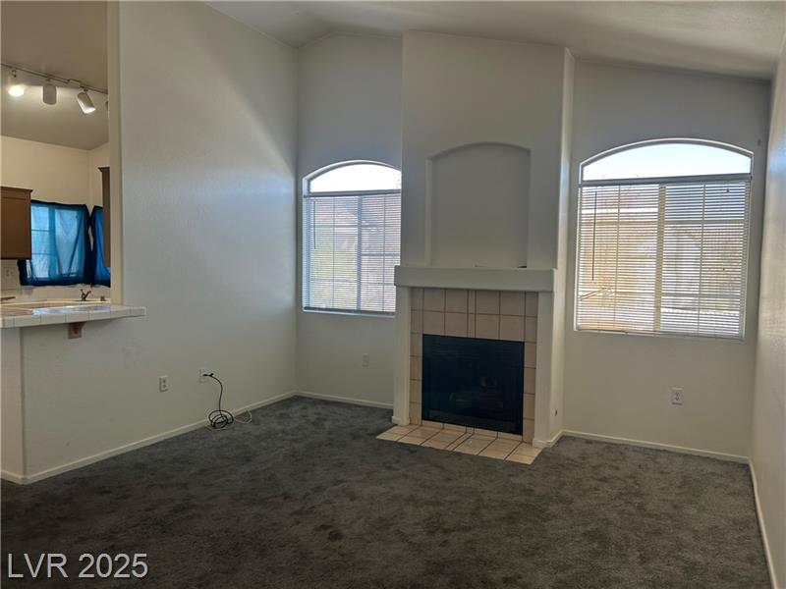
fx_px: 590
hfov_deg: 67.3
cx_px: 393
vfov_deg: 53.1
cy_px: 294
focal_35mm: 26
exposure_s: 1/165
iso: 50
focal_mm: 5.7
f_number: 1.5
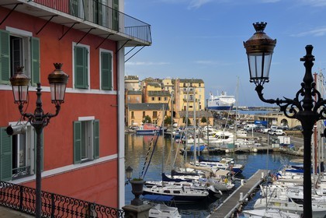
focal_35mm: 44
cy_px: 109
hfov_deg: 44.5
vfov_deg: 30.5
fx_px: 398
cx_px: 163
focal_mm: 44
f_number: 13
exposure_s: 1/250
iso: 200
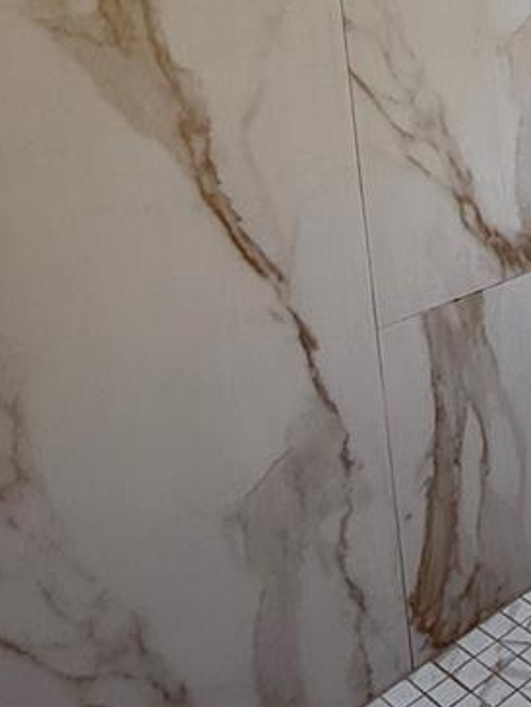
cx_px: 486
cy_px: 107
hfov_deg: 30.1
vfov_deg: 39.0
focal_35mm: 46
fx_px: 940
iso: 50
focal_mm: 2.22
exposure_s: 1/120
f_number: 2.2
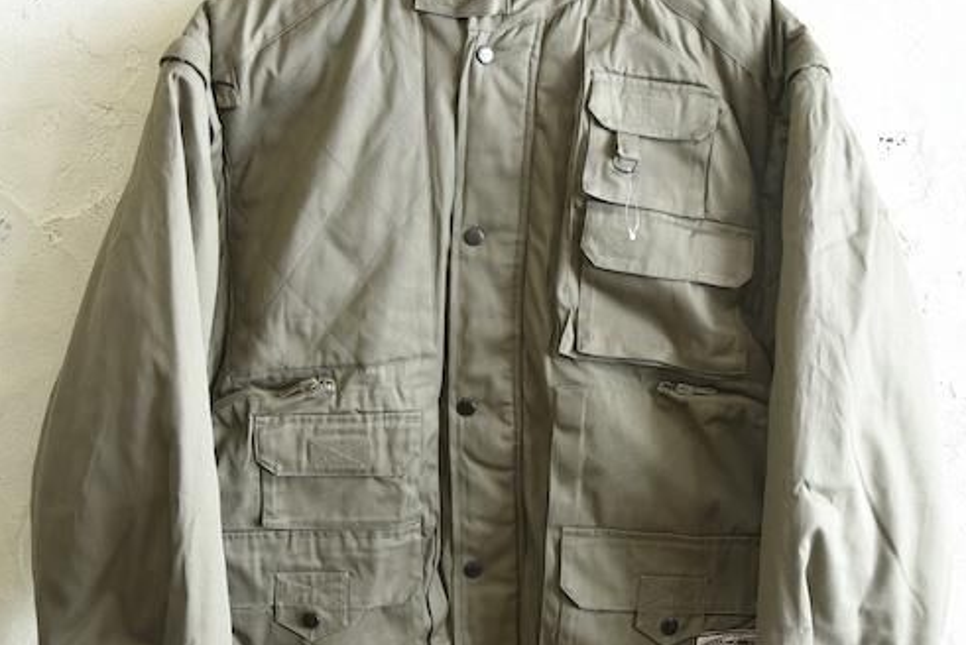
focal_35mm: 49
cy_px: 350
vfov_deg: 27.5
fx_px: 1316
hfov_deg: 40.3
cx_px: 490
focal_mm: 32
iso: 1000
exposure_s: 1/80
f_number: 6.3
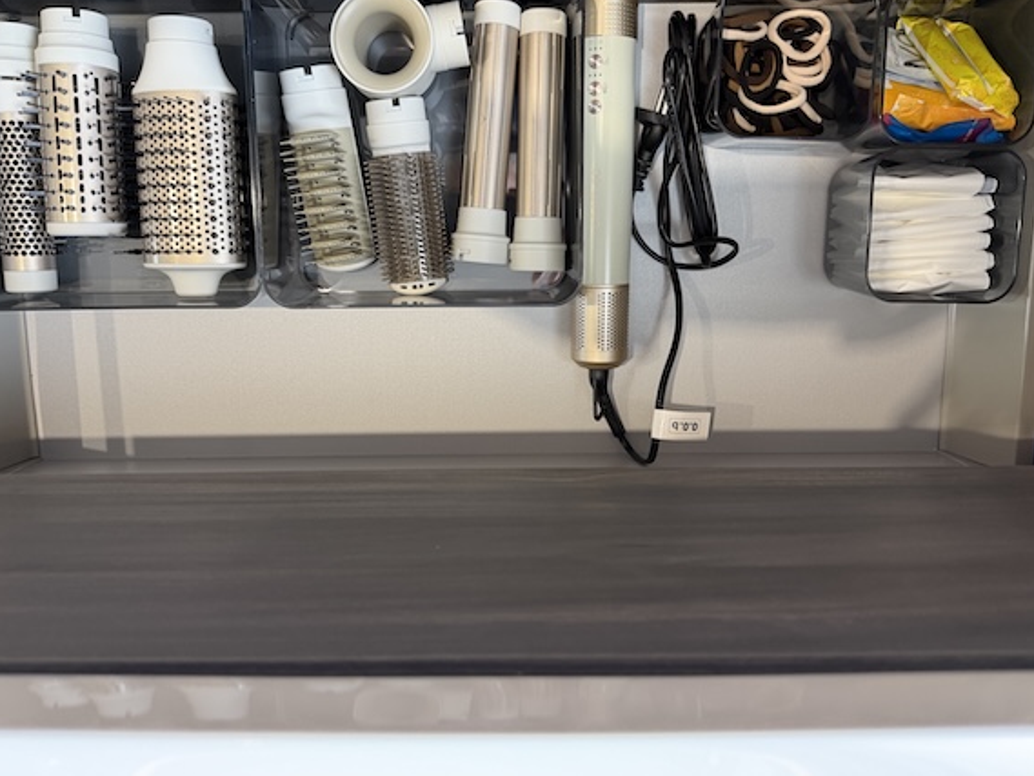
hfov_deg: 65.3
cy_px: 365
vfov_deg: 51.3
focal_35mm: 27
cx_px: 503
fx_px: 807
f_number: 1.78
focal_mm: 6.76
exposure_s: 1/59
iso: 250
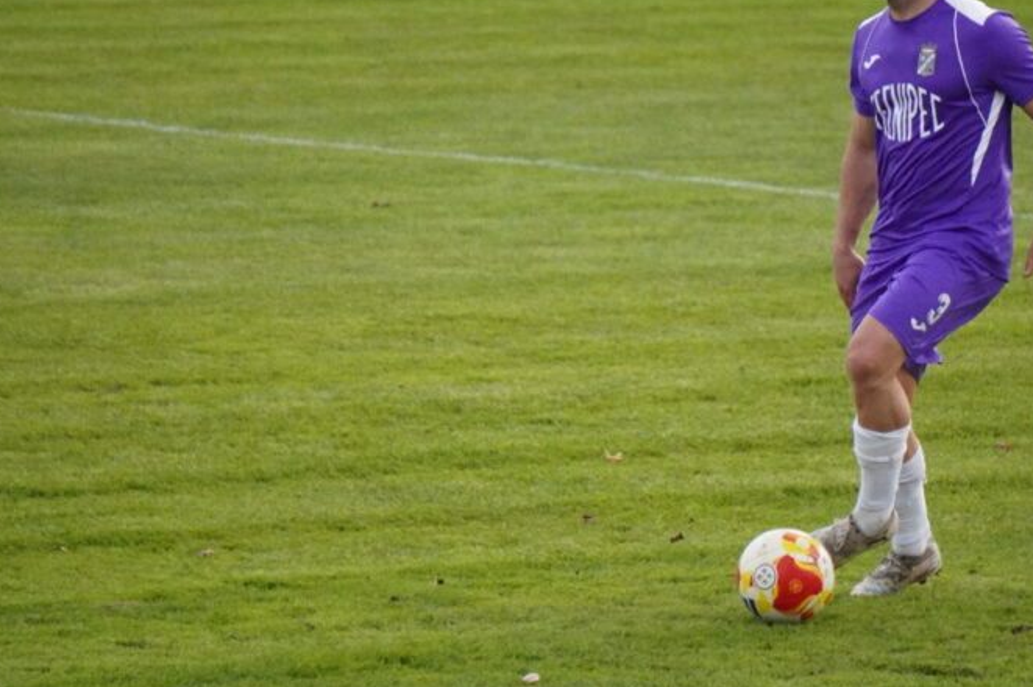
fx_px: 13960
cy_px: 238
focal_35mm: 487
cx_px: 663
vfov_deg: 2.8
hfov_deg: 4.2
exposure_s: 1/2500
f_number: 6.3
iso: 6400
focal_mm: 210
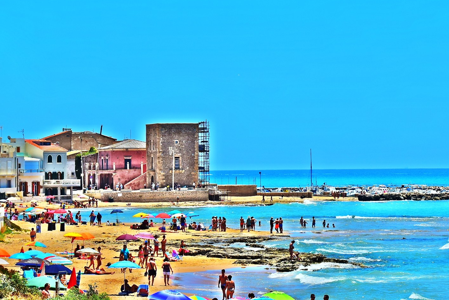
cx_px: 284
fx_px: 1972
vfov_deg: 8.7
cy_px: 63
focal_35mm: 158
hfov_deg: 13.0
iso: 200
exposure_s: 1/500
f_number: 11
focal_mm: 62
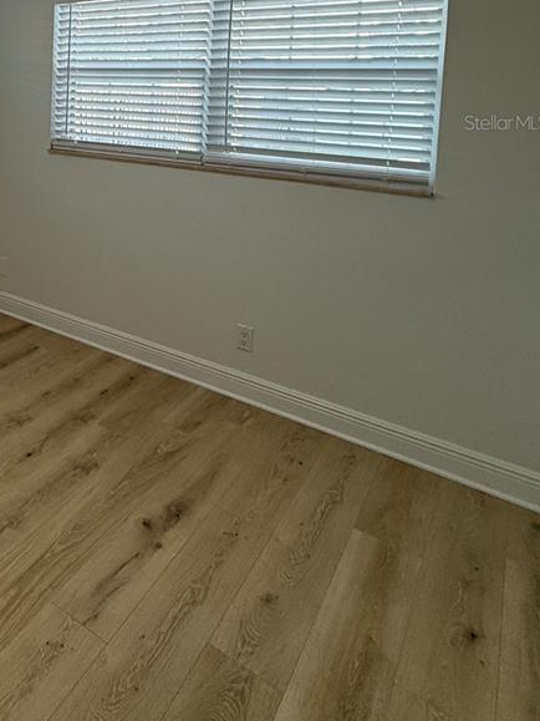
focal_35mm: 29
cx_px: -7
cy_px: 122
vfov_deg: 56.2
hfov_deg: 41.5
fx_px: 603
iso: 160
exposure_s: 1/120
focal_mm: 2.22
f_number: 2.2
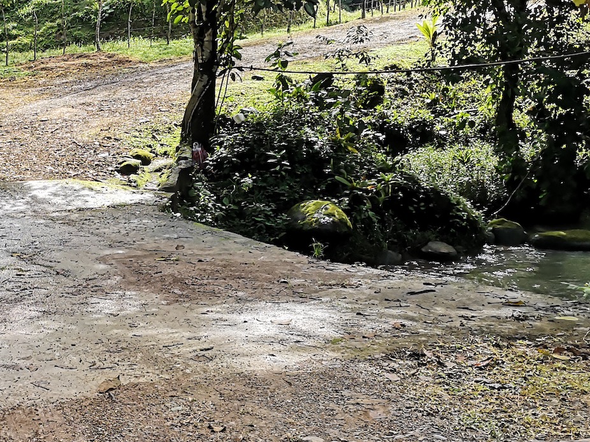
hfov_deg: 32.1
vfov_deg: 26.1
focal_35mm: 56
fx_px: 954
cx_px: 20
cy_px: 223
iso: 50
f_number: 1.8
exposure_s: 3
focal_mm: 3.95
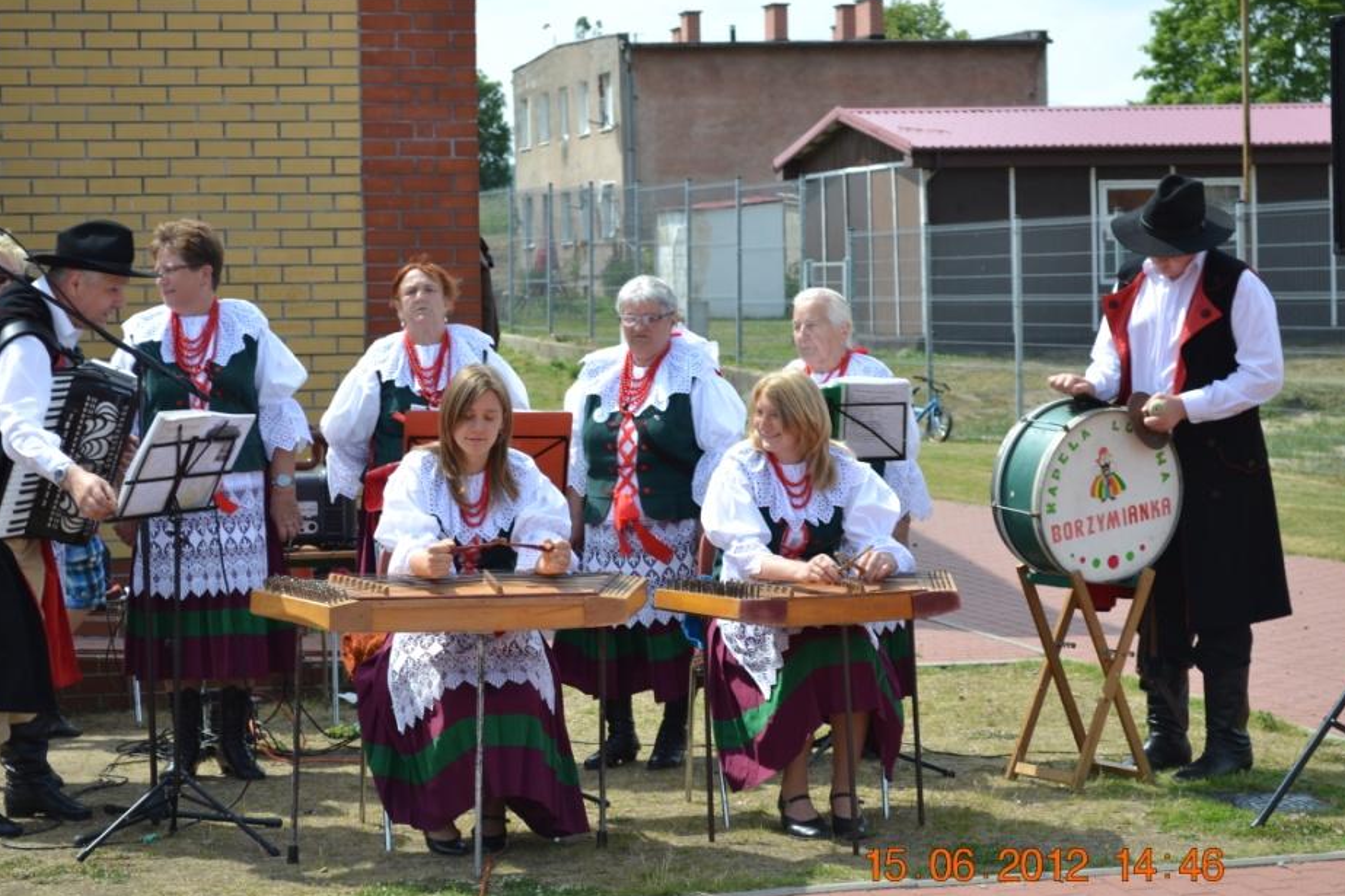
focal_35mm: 92
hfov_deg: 22.2
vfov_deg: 14.9
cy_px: 444
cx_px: 619
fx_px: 3420
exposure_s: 1/200
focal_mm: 55
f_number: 7.1
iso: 100
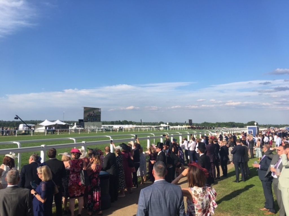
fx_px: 242
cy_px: 108
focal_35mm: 29
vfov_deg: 48.2
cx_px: 144
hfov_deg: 61.7
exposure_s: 1/1399
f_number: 2.2
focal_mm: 4.15
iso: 25
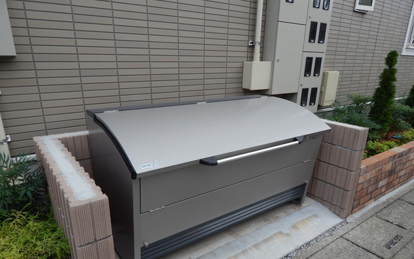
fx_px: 282
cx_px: 210
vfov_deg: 49.0
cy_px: 155
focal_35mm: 25
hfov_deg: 72.5
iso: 125
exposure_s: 1/800
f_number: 3
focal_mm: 4
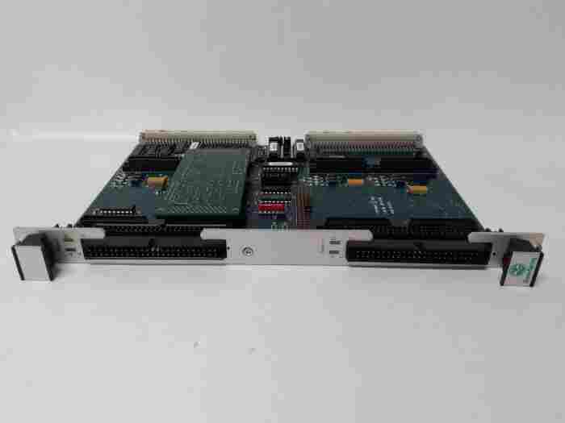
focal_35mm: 27
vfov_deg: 51.4
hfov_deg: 65.3
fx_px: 441
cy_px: 212
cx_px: 282
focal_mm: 3.79
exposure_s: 1/33
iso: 182
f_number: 2
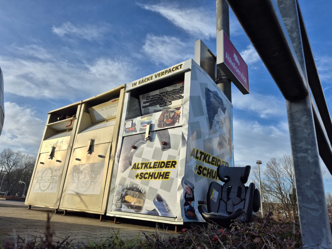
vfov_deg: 58.9
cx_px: 166
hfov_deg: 73.9
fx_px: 221
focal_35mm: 23
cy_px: 124
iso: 25
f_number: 1.8
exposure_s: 1/1856
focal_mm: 5.4
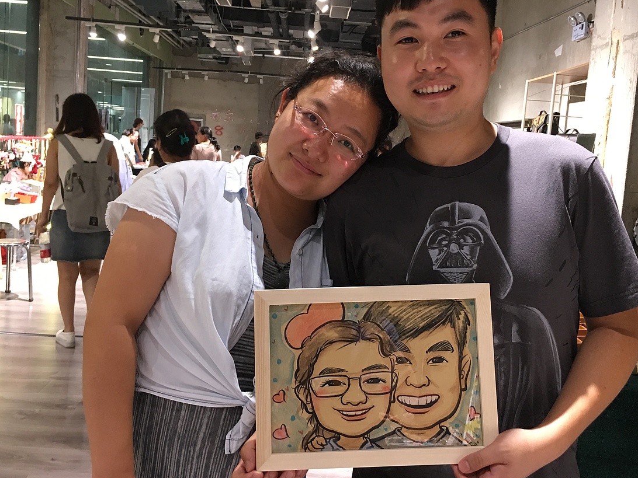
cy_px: 214
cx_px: 317
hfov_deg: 54.0
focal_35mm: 34
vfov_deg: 41.7
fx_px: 627
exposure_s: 1/17
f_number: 2.2
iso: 80
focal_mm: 4.15
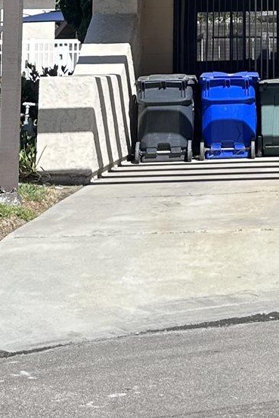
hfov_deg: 12.7
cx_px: 377
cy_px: -92
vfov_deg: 18.5
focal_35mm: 104
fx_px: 1208
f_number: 1.78
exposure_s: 1/1988
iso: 80
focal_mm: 6.86
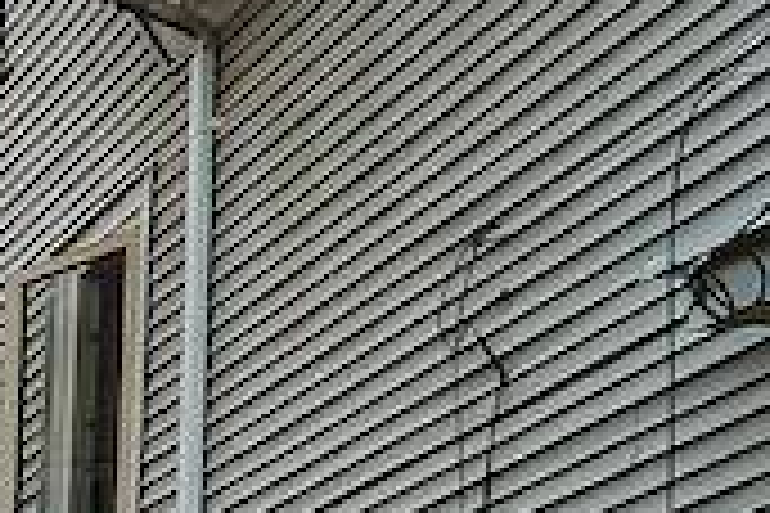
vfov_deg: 12.9
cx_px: -1824
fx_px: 2096
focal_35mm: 98
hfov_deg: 10.0
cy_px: 864
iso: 125
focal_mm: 14
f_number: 9
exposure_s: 1/125
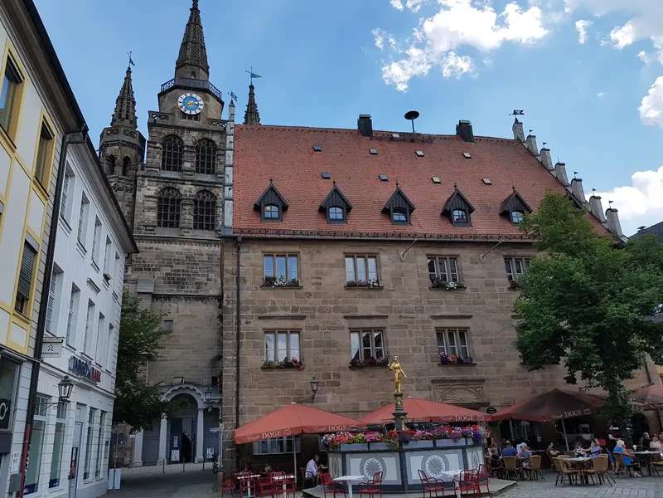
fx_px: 498
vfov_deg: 53.1
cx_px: 332
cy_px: 249
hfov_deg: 67.3
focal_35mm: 26
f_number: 1.7
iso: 50
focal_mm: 4.2
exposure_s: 1/1796
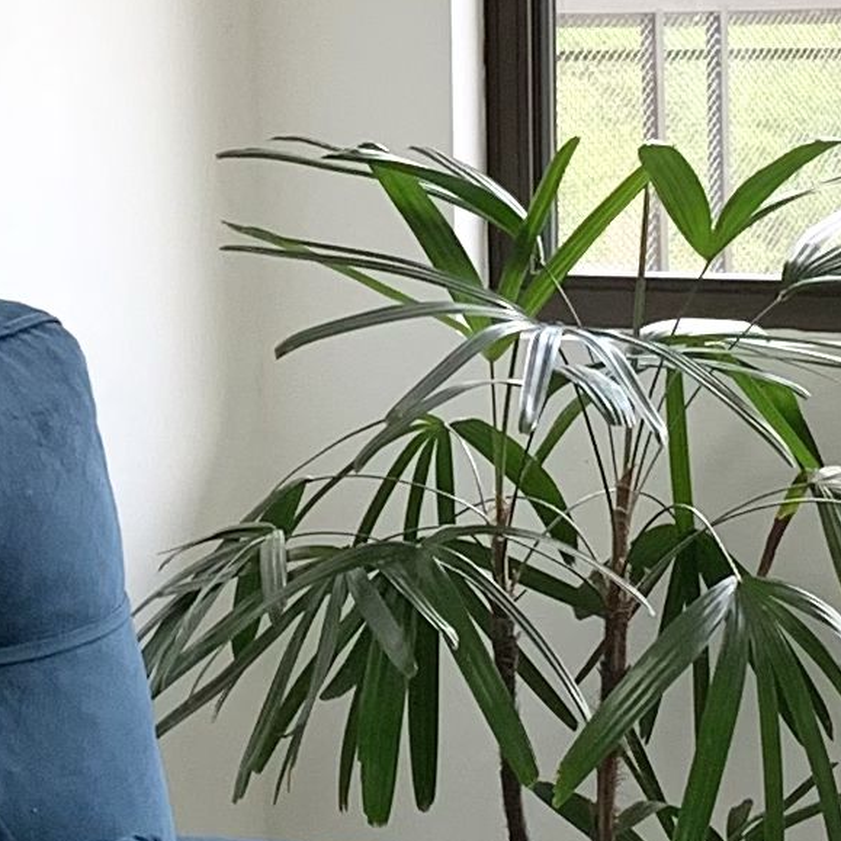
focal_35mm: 160
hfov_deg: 10.9
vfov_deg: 10.9
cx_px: 298
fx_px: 4398
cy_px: 200
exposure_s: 1/120
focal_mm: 4.25
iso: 64
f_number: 1.8
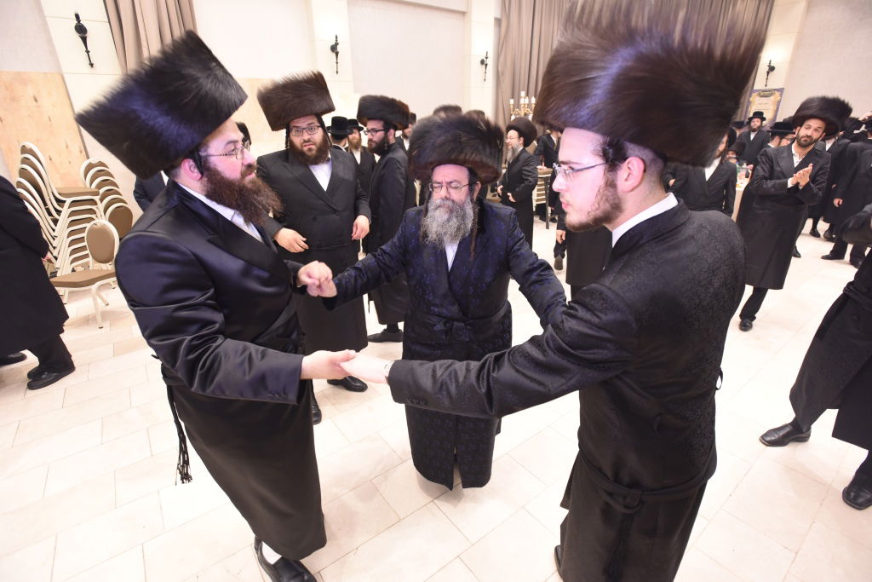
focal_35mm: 17
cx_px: 436
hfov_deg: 93.3
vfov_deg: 70.5
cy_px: 291
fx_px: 412
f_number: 4.5
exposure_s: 1/100
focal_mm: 17
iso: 2000
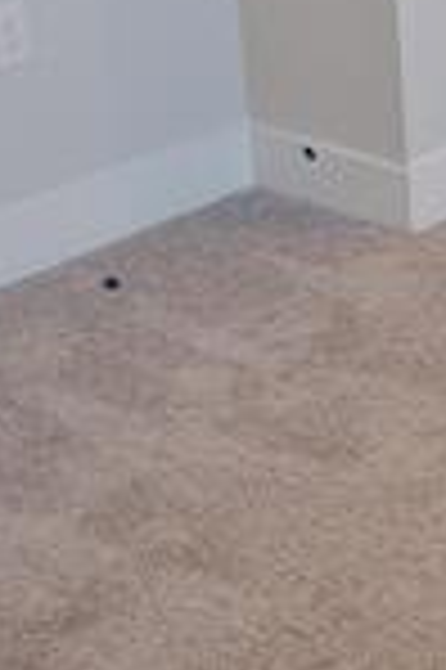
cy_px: 76
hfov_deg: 14.0
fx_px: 1732
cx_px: 599
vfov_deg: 21.5
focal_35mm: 93
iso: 100
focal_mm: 1.74
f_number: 2.2
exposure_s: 1/40
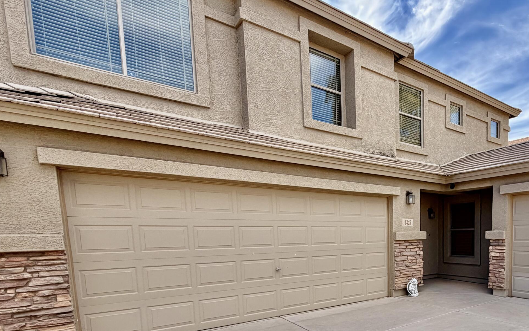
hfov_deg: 71.0
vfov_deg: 49.8
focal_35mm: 23
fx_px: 332
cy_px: 266
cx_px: 407
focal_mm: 2.22
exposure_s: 1/585
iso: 40
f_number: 2.2
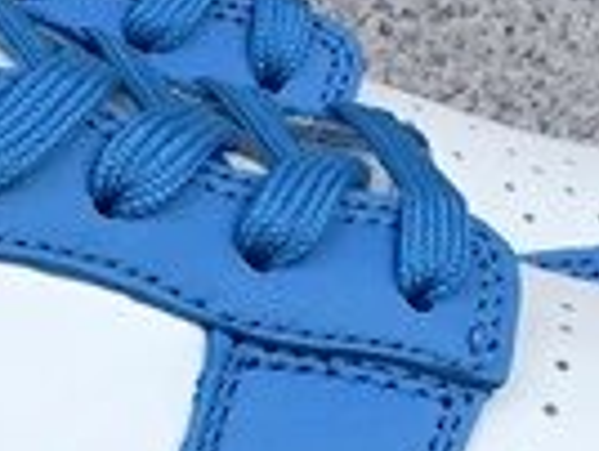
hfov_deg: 9.3
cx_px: -237
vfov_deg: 7.0
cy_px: 766
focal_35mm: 208
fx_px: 3606
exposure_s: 1/512
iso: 25
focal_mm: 3.3
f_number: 2.4
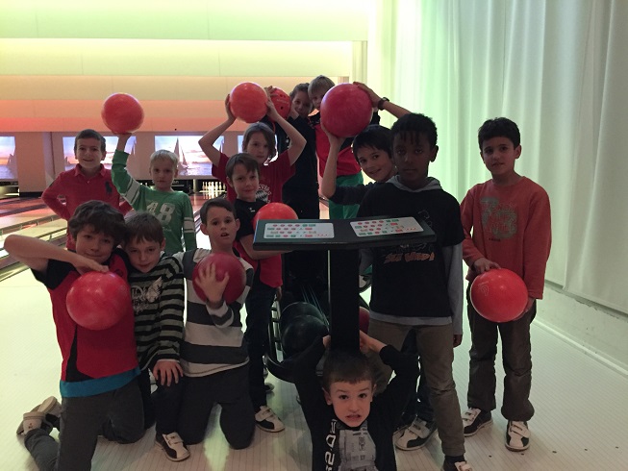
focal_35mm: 29
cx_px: 314
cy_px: 236
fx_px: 526
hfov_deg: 61.7
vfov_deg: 48.2
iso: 640
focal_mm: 4.15
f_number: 2.2
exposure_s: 1/17
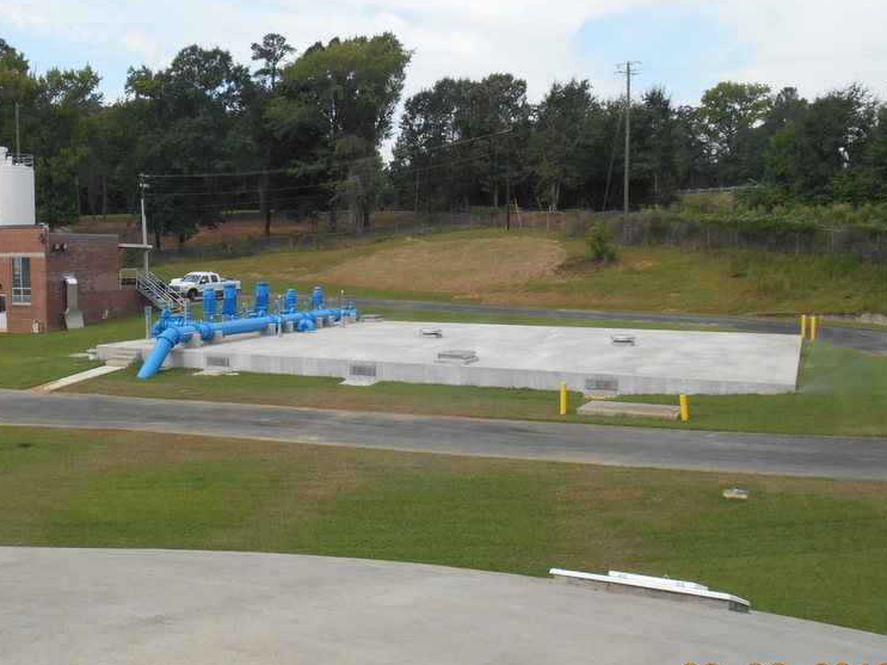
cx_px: 361
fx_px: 897
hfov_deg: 52.3
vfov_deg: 40.7
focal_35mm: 35
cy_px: 318
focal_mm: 4.7
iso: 80
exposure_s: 1/500
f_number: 3.4
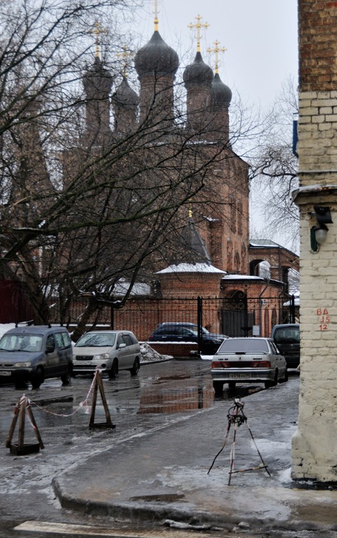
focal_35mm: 77
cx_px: 183
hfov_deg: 17.0
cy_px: 270
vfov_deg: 26.9
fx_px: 1124
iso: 640
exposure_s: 1/100
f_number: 5.6
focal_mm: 45
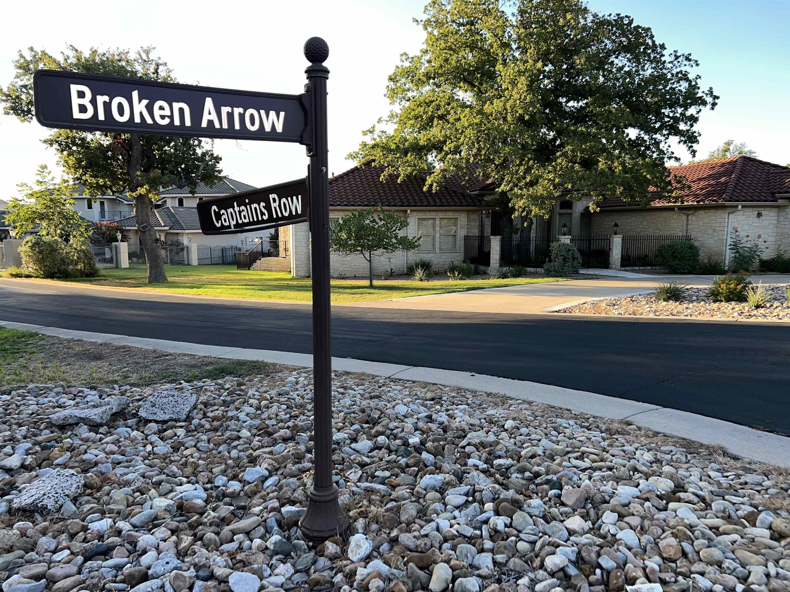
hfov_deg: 67.3
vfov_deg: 53.1
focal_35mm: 26
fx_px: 593
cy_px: 296
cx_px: 395
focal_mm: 5.7
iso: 32
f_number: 1.5
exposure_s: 1/625
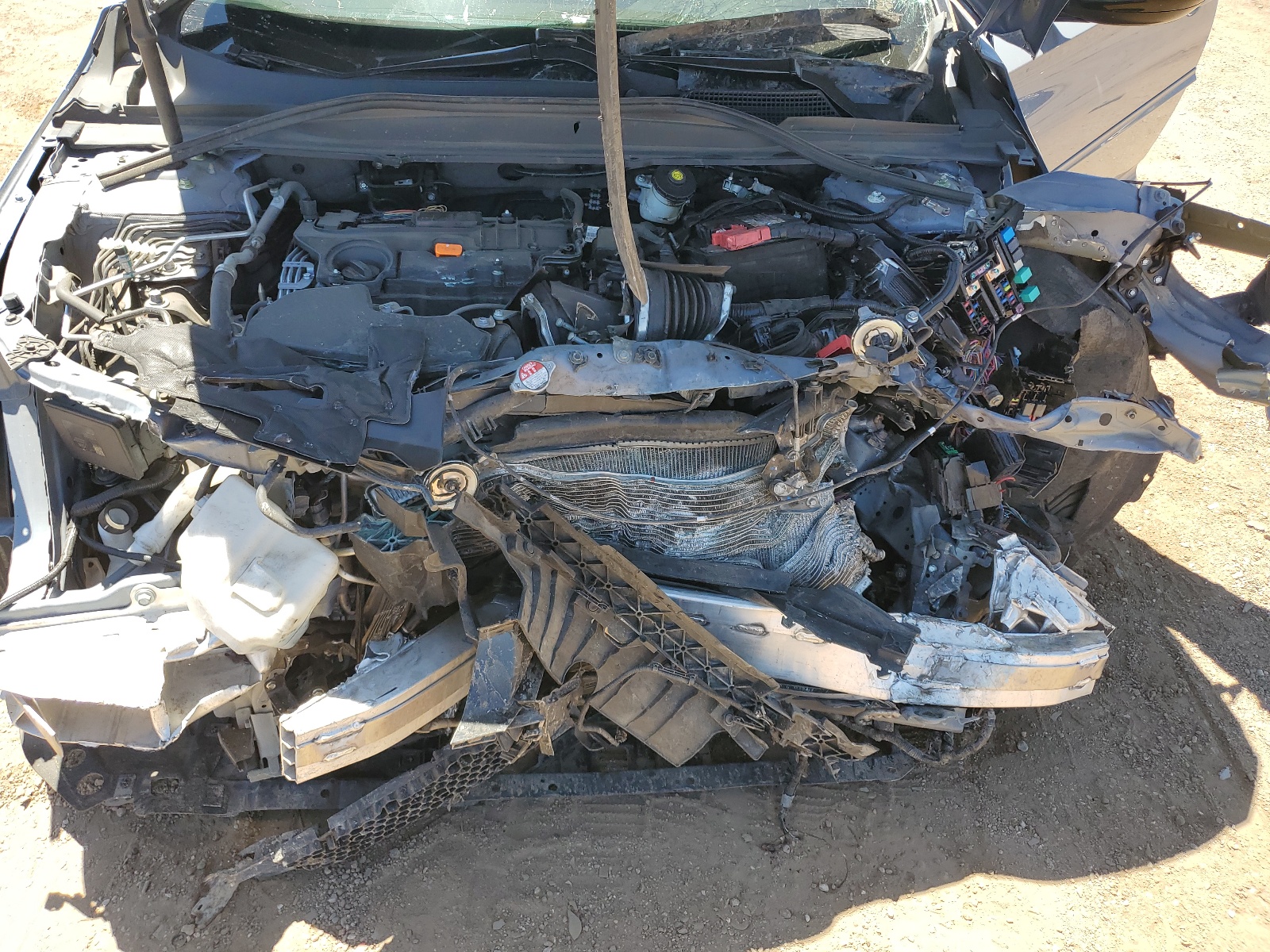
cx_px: 635
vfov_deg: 53.1
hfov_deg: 67.3
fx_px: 954
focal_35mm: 26
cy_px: 476
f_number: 1.5
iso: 50
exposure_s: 1/625
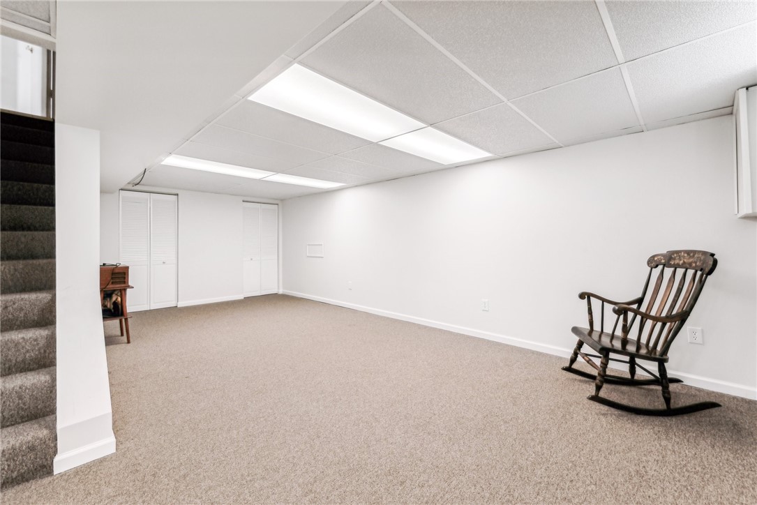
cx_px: 378
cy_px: 252
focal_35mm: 14
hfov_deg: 104.2
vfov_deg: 81.2
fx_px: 294
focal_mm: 14
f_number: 11
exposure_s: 1/10
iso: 50
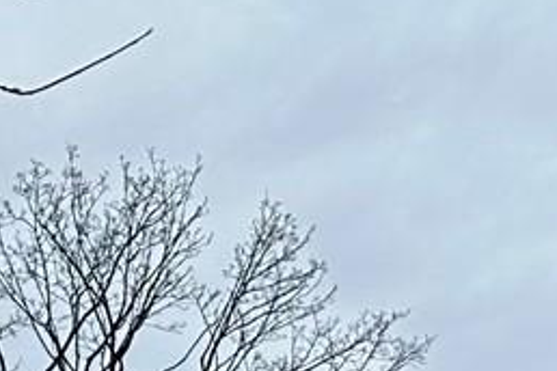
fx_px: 3063
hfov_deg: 10.4
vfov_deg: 6.3
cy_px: 1145
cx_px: 410
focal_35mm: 198
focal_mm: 6.86
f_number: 1.78
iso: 80
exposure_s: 1/2070
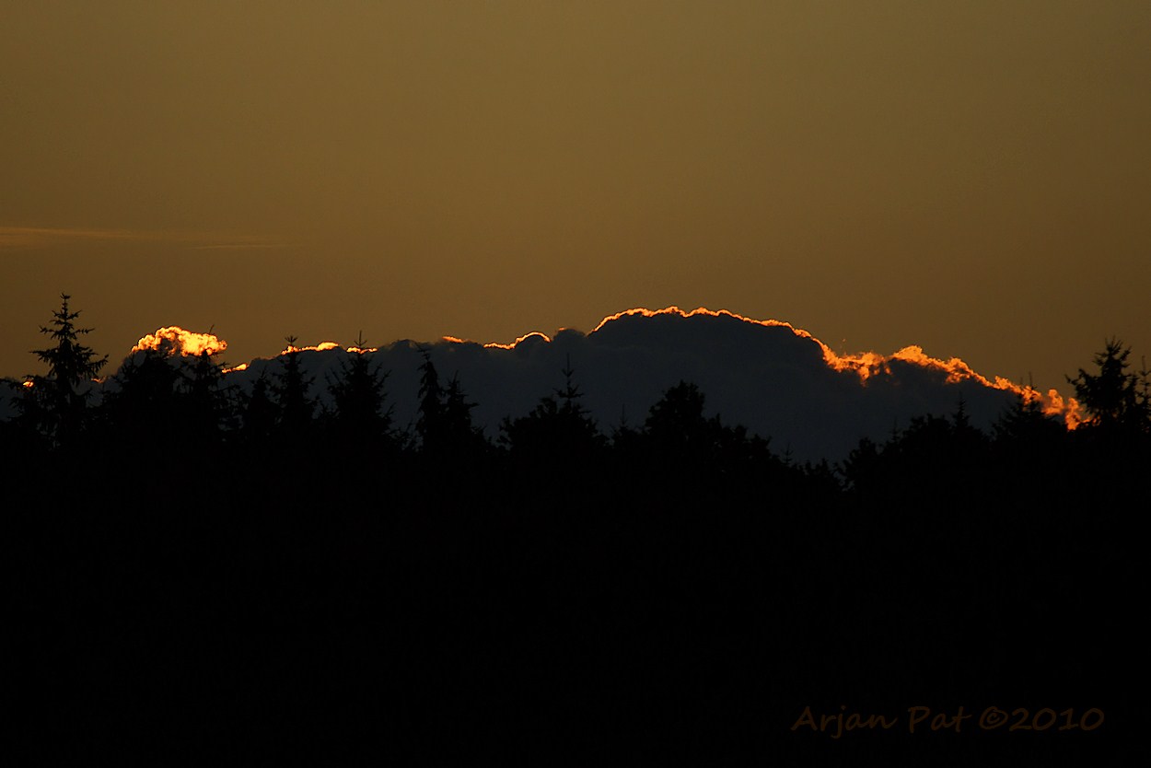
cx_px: 576
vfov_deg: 3.1
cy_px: 384
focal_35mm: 450
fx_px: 14390
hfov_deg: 4.6
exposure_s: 1/2500
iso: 200
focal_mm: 300
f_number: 4
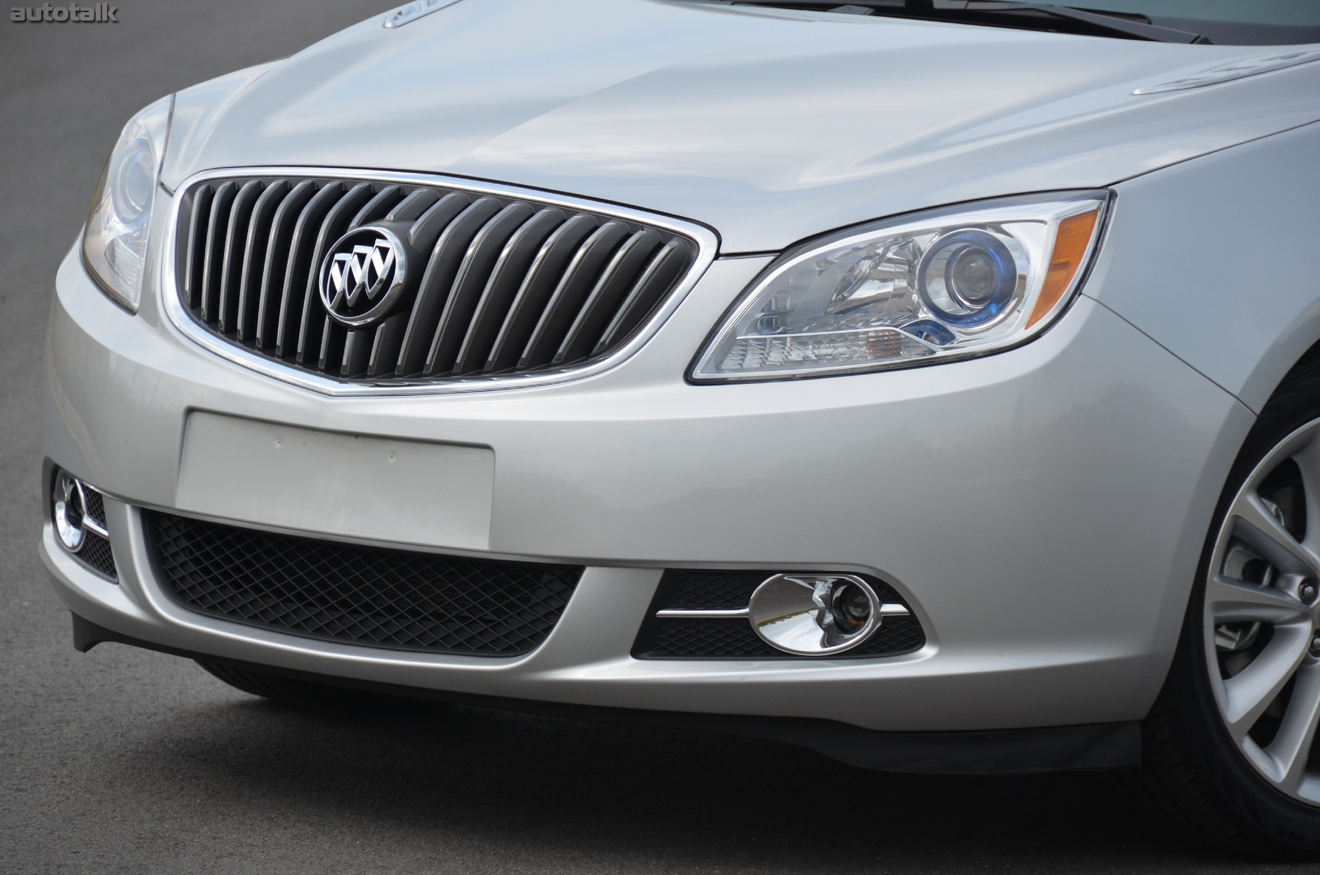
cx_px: 660
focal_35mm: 255
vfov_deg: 5.4
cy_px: 438
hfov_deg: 8.1
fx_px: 9331
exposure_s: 1/1000
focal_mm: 170
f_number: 5.6
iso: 400
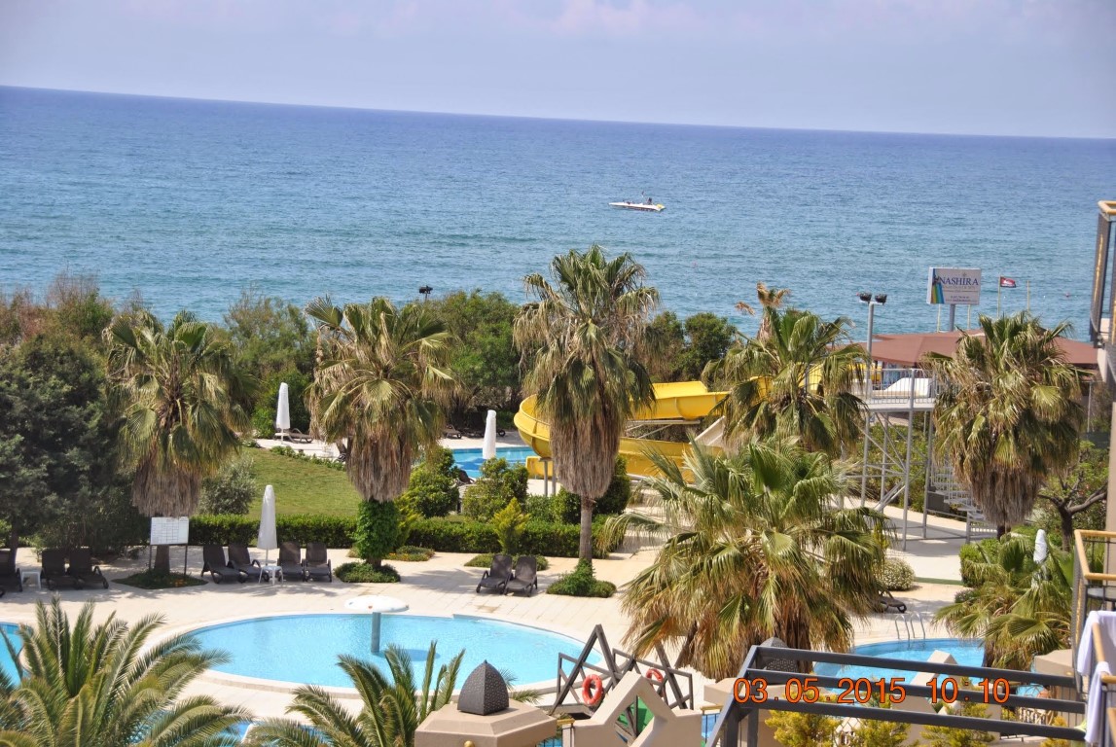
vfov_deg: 15.2
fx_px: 2794
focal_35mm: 90
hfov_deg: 22.6
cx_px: 558
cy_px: 374
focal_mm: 60
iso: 100
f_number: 5.6
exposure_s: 1/500
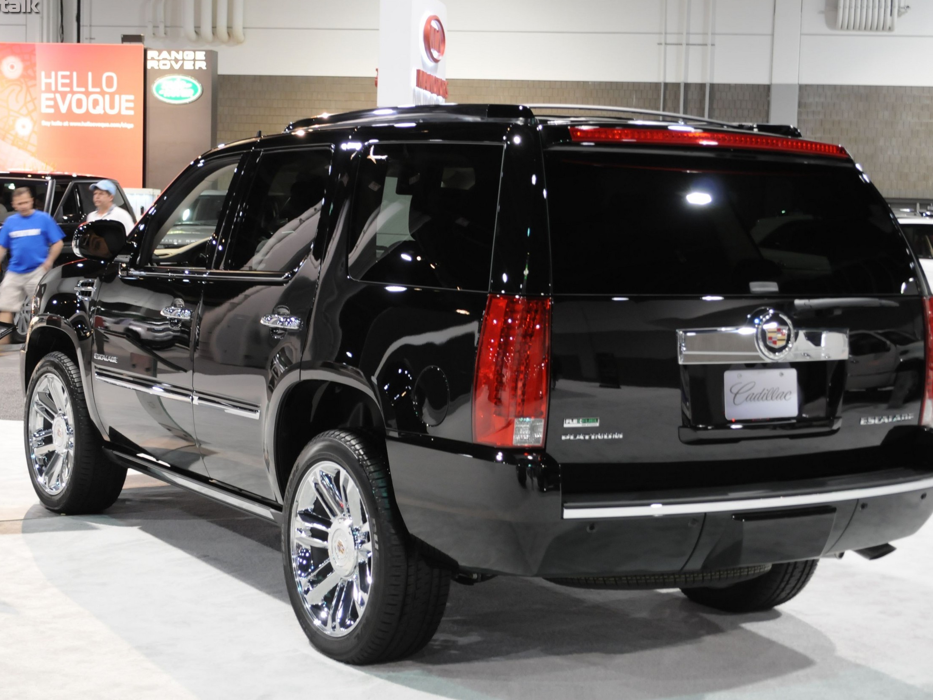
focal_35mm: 59
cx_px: 475
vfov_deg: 24.8
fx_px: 1590
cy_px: 348
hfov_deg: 32.7
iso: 800
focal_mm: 36
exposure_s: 1/13
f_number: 5
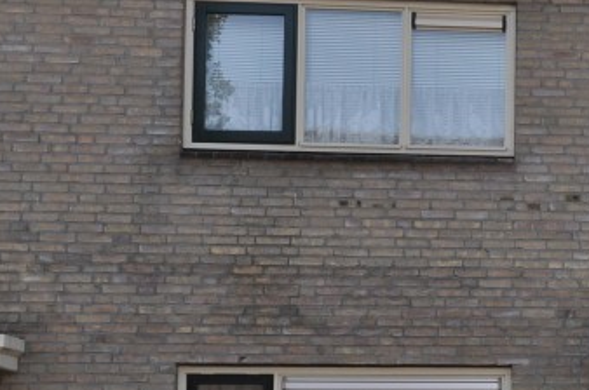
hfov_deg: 16.5
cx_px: 880
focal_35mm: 113
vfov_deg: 12.0
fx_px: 1845
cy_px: 360
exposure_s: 1/200
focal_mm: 22
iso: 200
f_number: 10
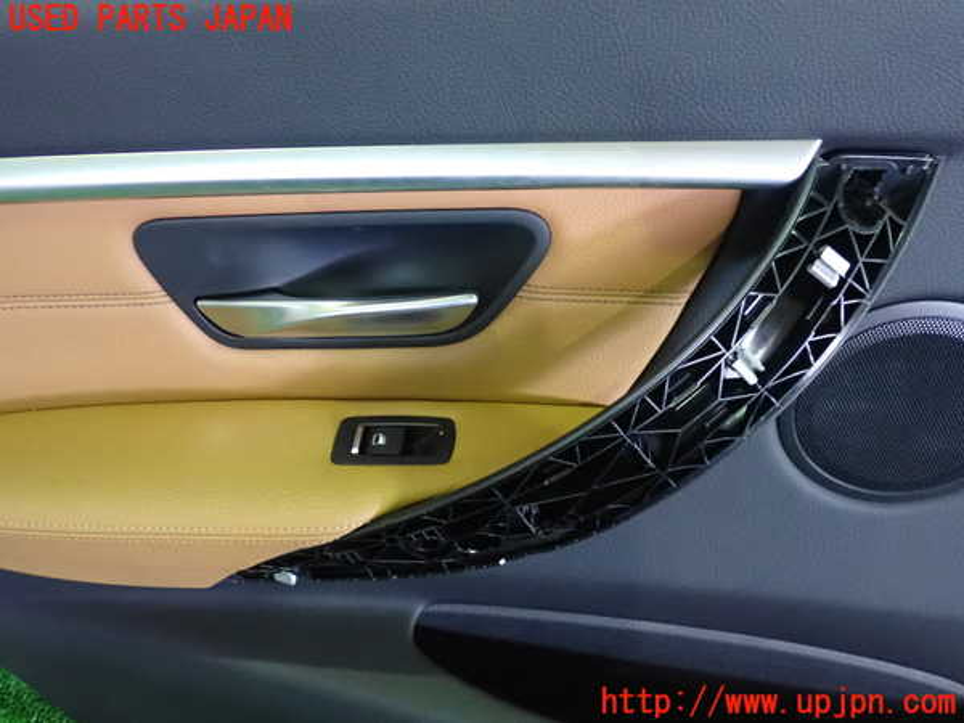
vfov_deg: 44.2
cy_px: 362
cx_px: 482
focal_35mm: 32
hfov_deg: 56.8
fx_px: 891
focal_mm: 5.79
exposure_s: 1/50
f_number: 2.4
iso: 1600
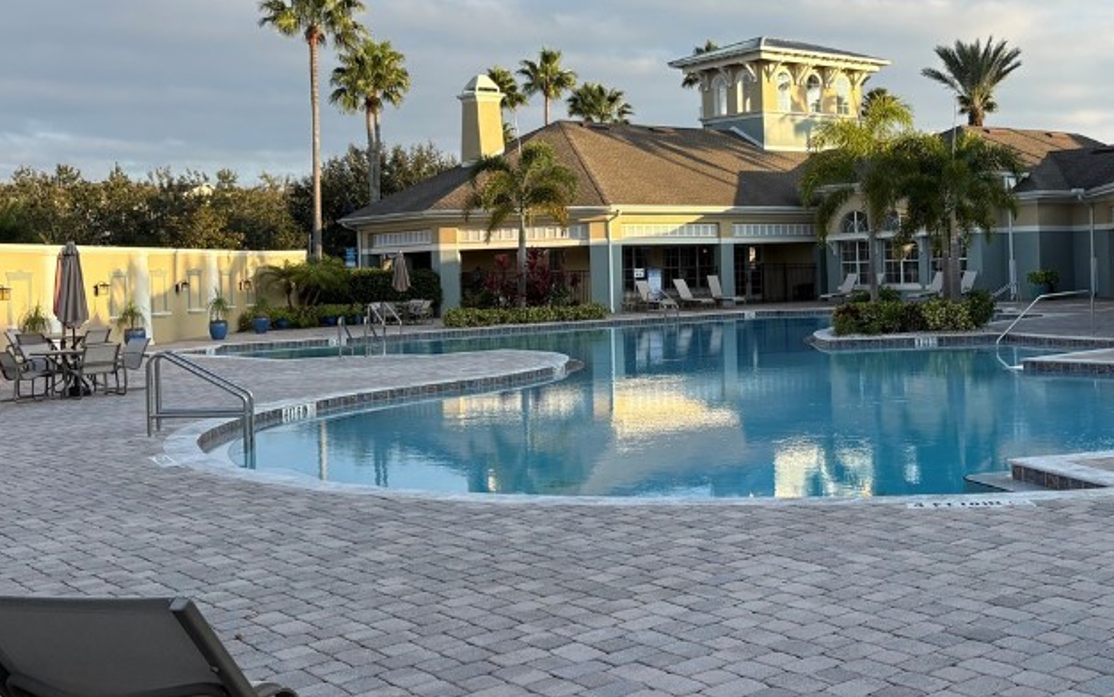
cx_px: 760
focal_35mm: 45
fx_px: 1366
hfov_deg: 43.6
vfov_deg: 28.4
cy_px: 220
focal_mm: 5.96
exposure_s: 1/1217
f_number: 1.6
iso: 50
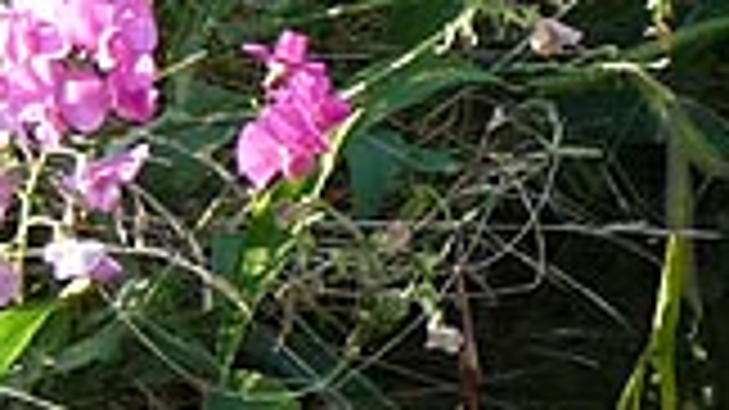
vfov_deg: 1.4
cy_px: -351
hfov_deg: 2.5
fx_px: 16696
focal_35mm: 864
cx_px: 495
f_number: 4
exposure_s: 1/250
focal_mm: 20.1
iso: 200
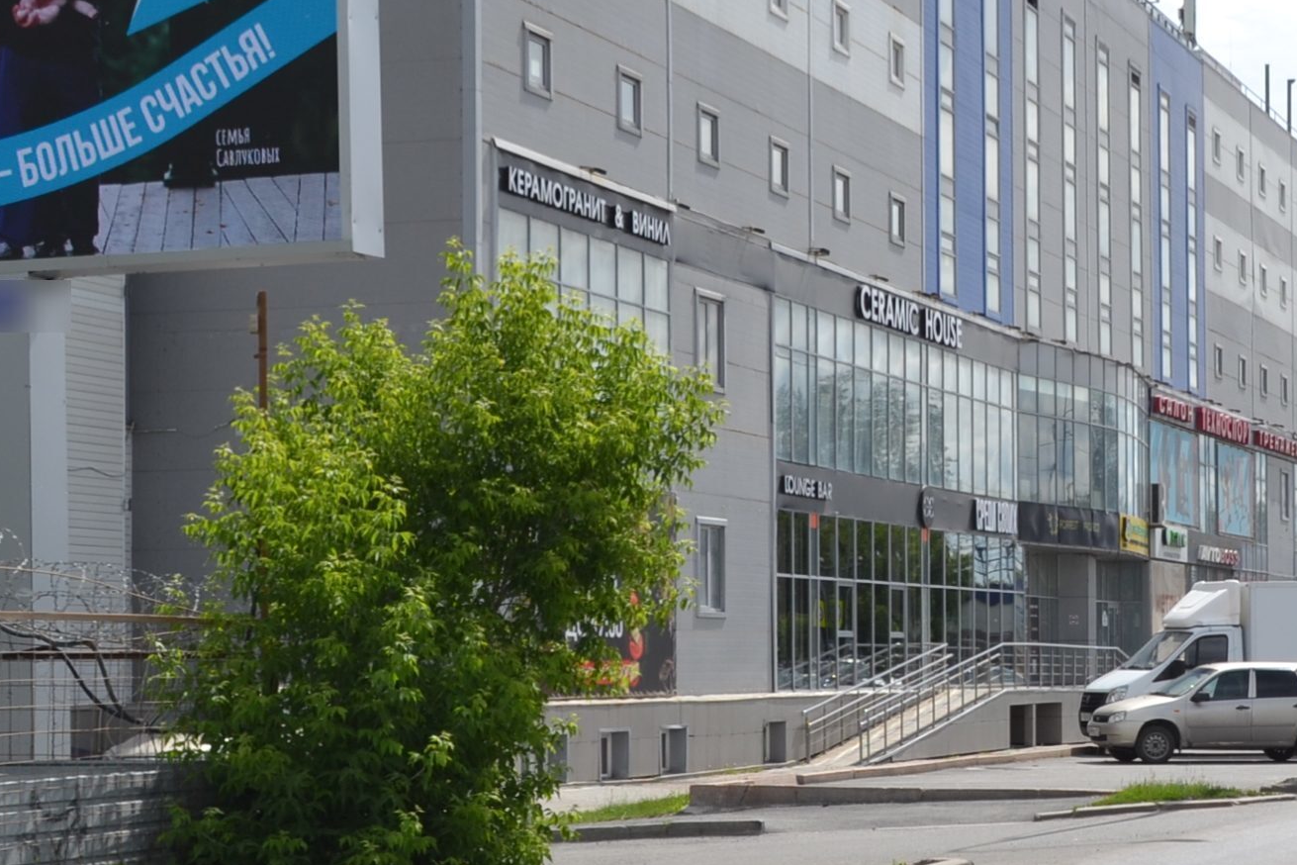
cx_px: 1085
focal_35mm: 87
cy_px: 583
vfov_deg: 15.7
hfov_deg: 23.0
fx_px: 3134
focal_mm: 22
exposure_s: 1/320
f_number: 9
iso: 100
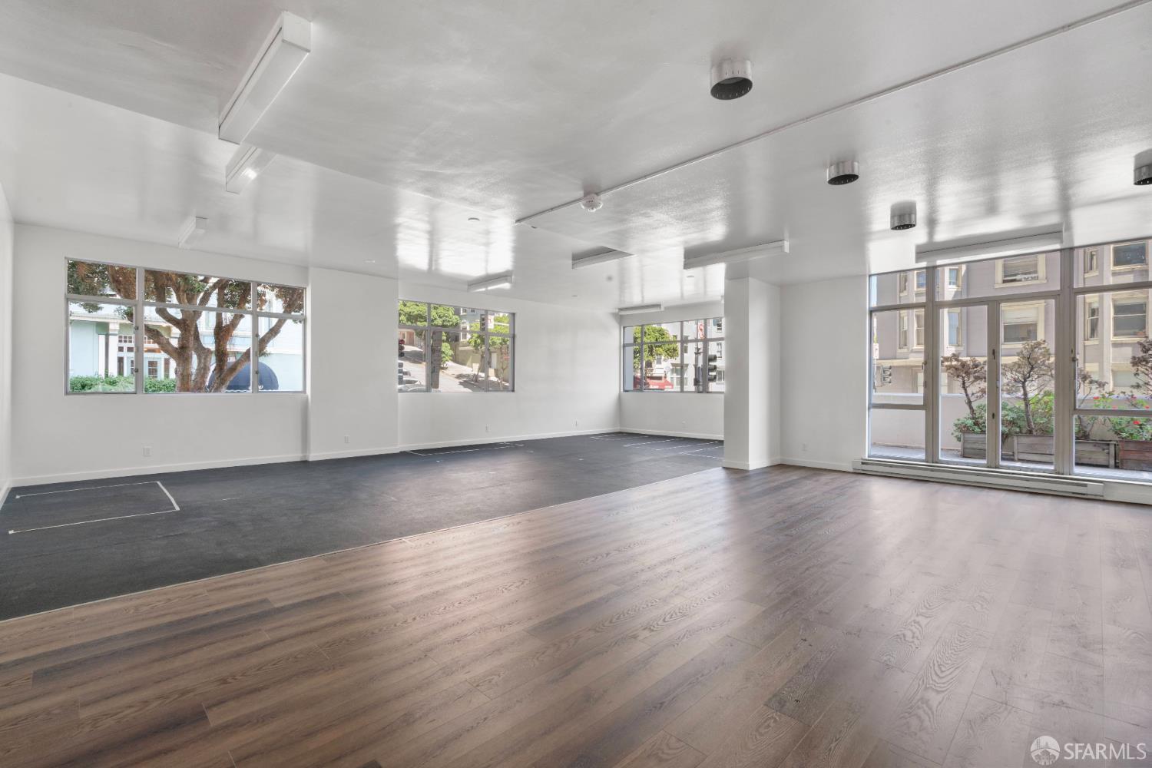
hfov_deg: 96.7
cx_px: 576
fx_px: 512
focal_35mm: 16
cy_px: 384
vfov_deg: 73.7
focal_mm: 16
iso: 320
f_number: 16
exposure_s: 1/3
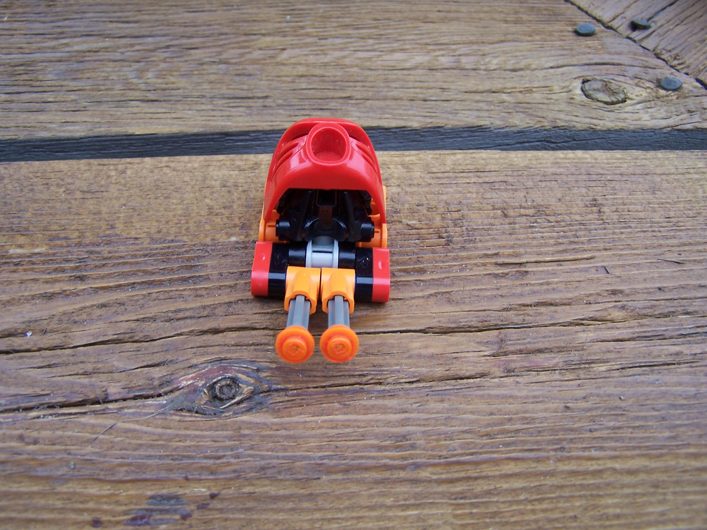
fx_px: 776
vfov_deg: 37.7
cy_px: 265
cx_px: 354
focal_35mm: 38
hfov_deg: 49.0
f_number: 2.8
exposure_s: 1/200
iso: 80
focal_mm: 6.3
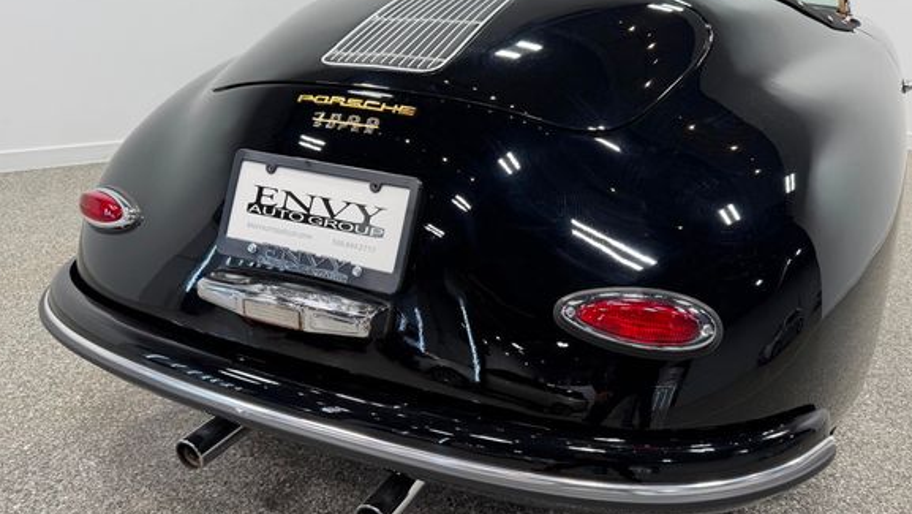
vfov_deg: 40.2
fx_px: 702
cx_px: 480
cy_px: 255
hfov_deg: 66.0
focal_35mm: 29
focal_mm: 6.76
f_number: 1.78
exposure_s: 1/120
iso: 64
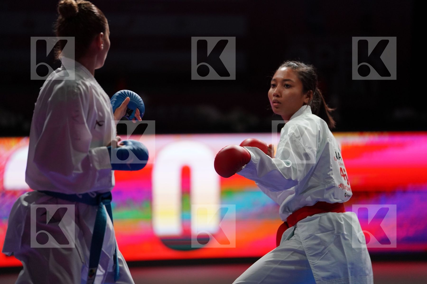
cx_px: 214
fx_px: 2372
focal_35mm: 200
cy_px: 142
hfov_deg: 10.3
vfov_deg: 6.9
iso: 2500
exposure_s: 1/1000
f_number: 2.8
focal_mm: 200
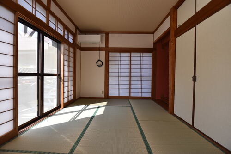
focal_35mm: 15
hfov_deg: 100.4
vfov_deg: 77.3
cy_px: 77
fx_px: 96
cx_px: 116
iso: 160
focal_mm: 10
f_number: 4
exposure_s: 1/200
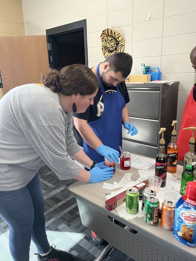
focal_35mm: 26
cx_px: 98
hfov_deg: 53.1
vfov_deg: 67.3
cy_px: 130
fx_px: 196
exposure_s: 1/36
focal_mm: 5.1
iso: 640
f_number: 1.6
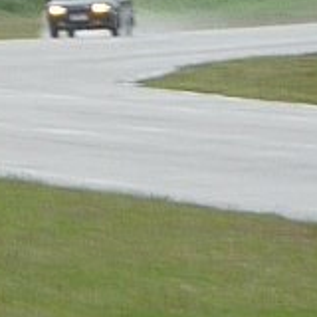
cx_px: 101
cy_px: 50
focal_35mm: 991
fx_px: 10267
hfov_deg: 1.8
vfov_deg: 1.8
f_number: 11
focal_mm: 47
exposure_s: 1/30
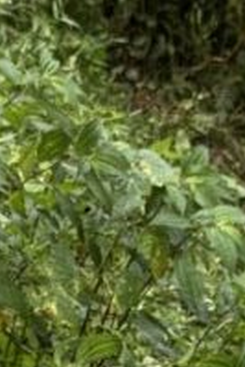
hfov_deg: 9.4
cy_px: 90
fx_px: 1467
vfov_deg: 14.2
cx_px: -48
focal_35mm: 144
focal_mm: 2.69
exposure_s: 1/121
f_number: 1.9
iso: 20
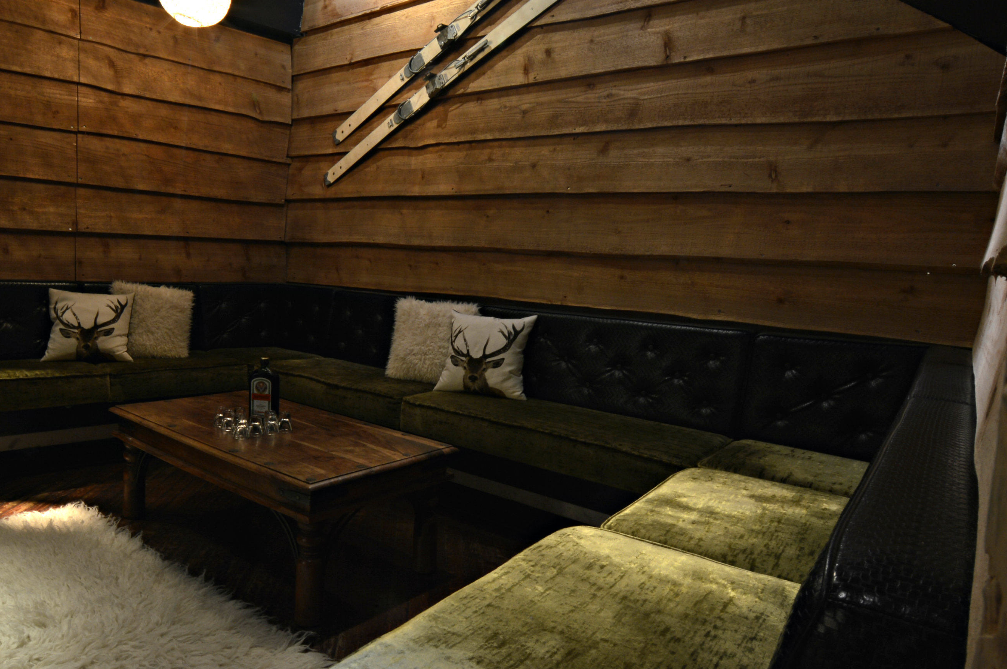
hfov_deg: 75.4
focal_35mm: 23
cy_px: 344
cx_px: 406
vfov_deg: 55.0
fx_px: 643
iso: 100
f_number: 14
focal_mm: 10
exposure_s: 8
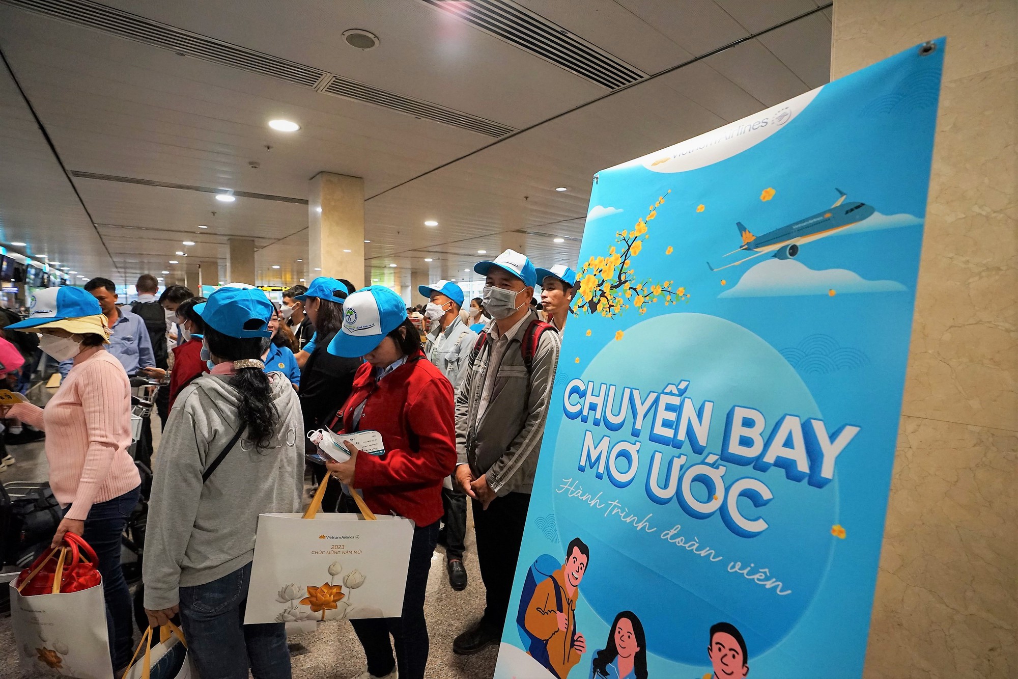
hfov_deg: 96.7
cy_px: 340
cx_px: 509
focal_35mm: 16
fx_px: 452
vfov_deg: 73.7
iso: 3200
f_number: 4
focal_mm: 16
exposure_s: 1/320
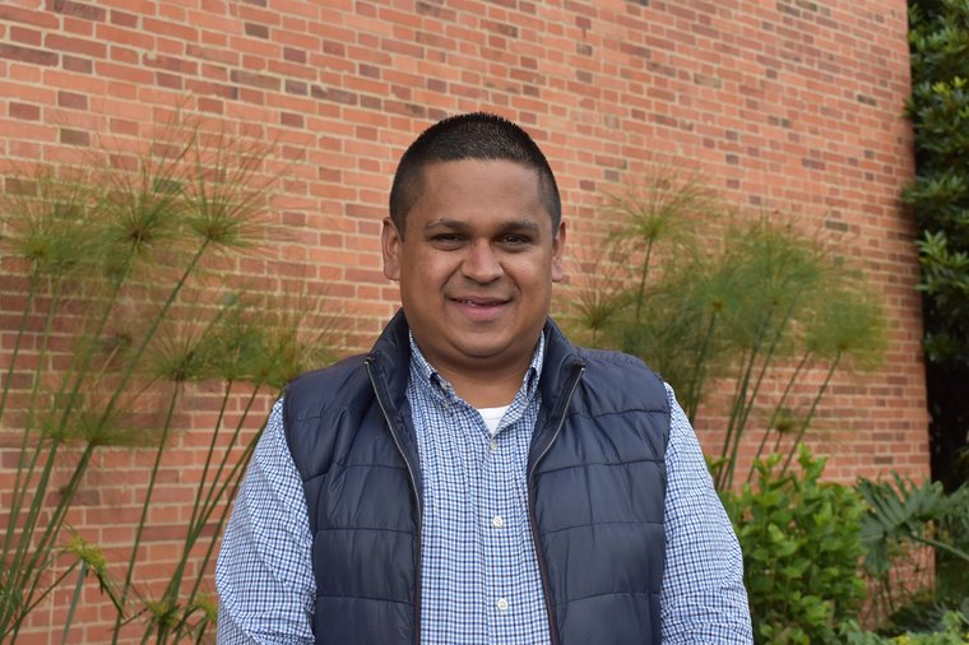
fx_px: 1534
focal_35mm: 57
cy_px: 322
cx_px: 484
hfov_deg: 35.1
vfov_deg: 23.8
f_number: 8
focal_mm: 38
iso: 800
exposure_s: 1/500
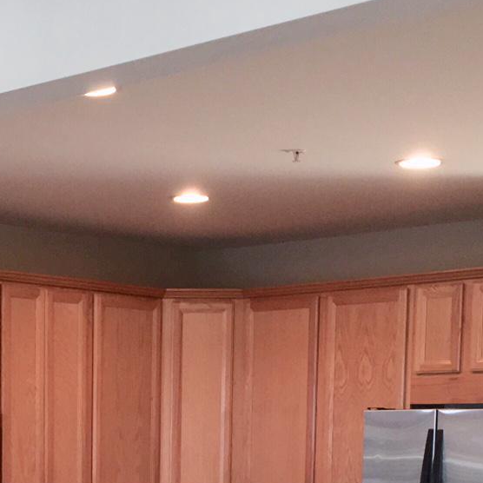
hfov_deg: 18.6
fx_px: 1468
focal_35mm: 93
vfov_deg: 17.5
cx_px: 125
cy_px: 638
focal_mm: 4.15
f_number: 2.2
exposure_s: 1/36
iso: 25
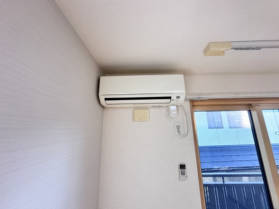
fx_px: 113
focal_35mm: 14
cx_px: 140
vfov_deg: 85.7
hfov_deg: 102.1
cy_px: 104
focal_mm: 2.22
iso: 200
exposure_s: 1/120
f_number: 2.2
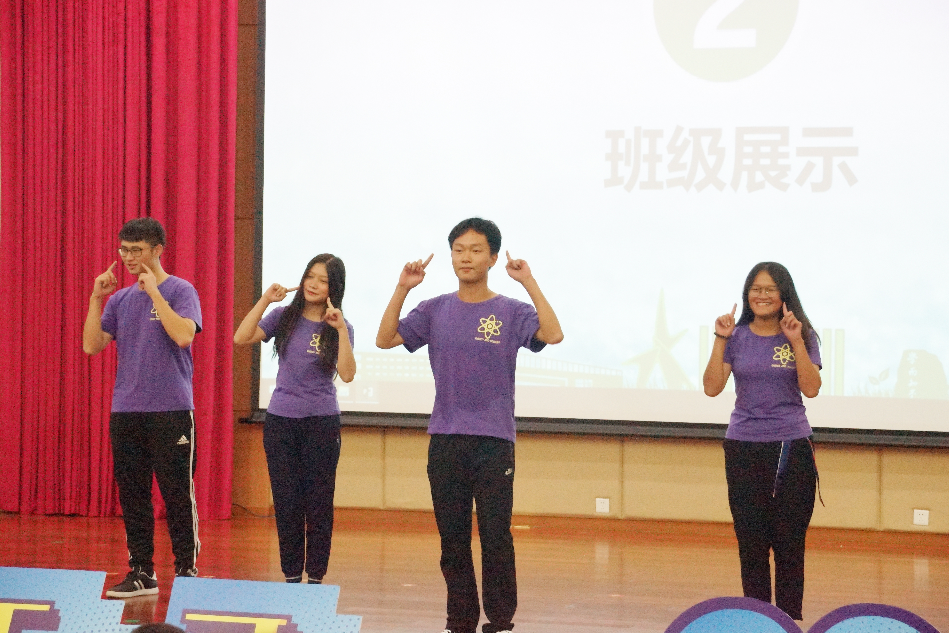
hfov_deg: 22.4
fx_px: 2399
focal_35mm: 91
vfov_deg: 15.0
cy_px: 318
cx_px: 477
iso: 5000
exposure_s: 1/160
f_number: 5.6
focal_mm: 60
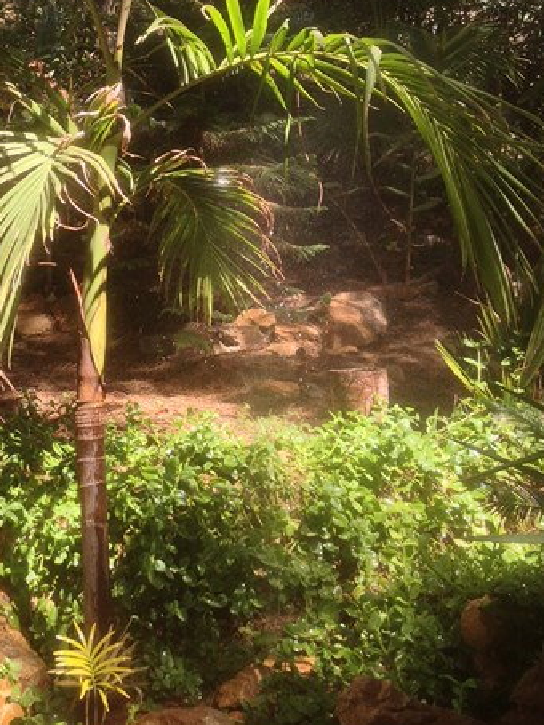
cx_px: 116
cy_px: 167
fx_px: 1215
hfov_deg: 24.9
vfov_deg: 32.5
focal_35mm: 58
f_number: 2.4
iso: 50
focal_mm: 4.28
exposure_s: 1/302
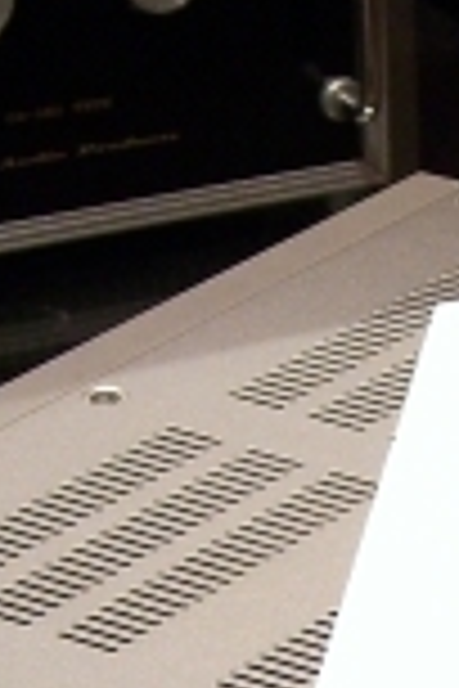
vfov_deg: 10.1
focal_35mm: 200
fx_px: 3825
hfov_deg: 6.8
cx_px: 648
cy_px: 904
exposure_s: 1/40
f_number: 3.1
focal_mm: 9.5
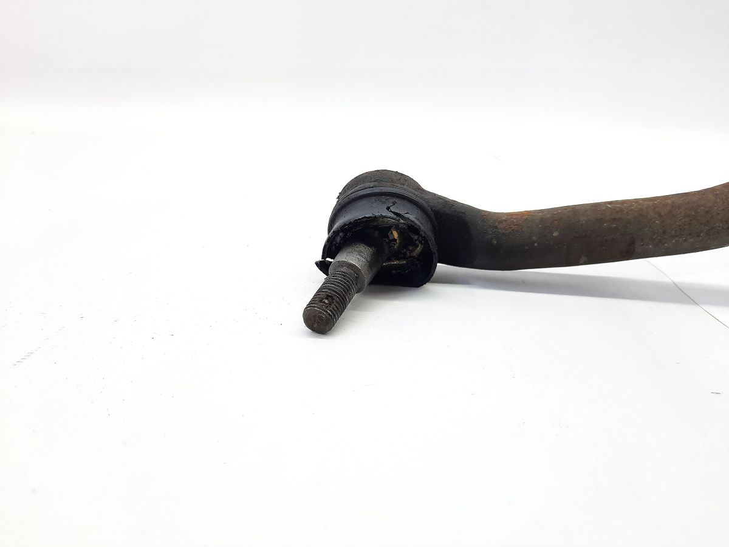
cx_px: 364
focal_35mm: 25
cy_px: 274
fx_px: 526
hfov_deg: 69.4
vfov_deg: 54.9
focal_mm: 4.6
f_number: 2
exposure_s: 1/50
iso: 100
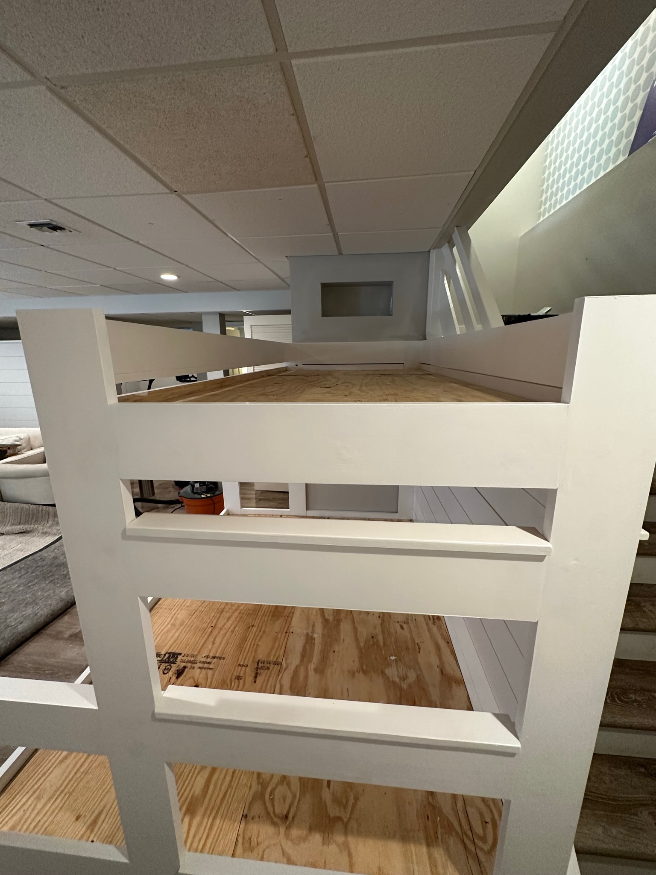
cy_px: 438
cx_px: 328
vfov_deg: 102.1
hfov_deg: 85.7
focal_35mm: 14
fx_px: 354
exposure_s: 1/60
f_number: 2.2
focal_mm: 2.22
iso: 250
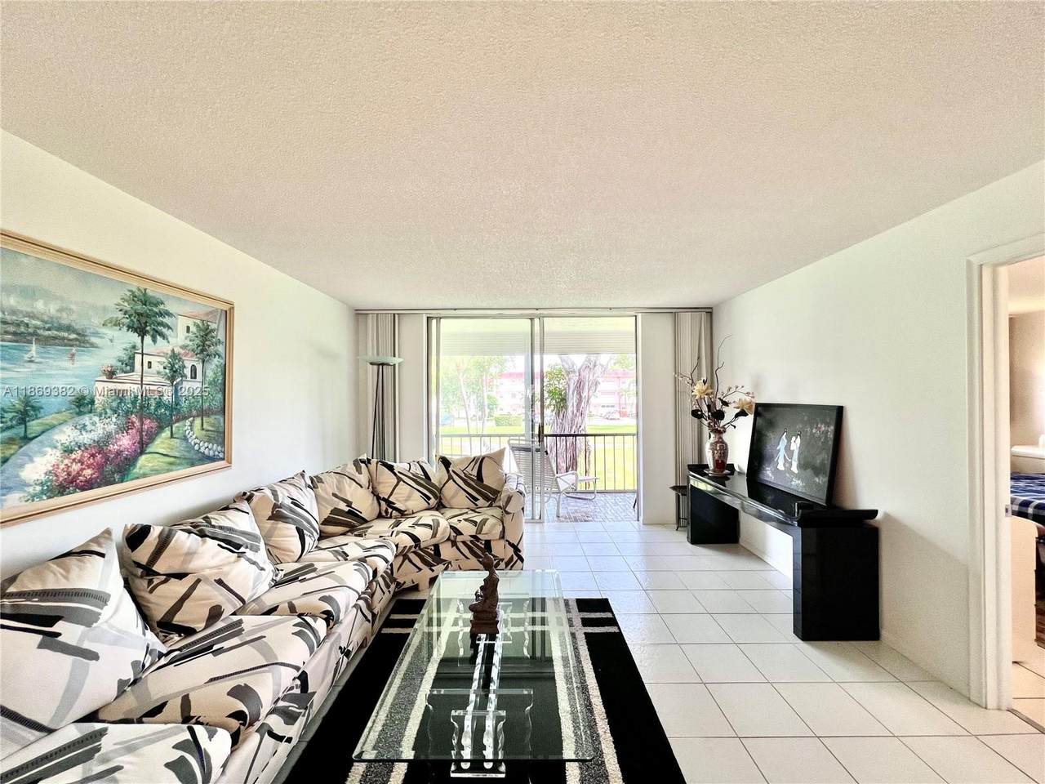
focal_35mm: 13
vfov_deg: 89.9
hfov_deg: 106.2
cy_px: 392
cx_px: 522
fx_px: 392
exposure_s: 1/120
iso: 64
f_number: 1.8
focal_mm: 1.57
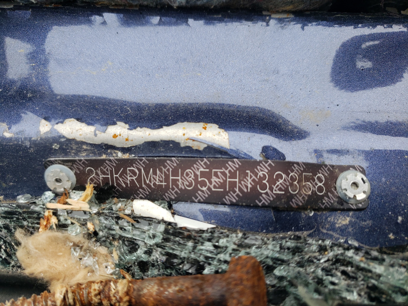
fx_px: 306
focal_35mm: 26
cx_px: 204
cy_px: 153
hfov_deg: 67.3
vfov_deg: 53.1
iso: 50
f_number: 1.5
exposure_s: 1/238
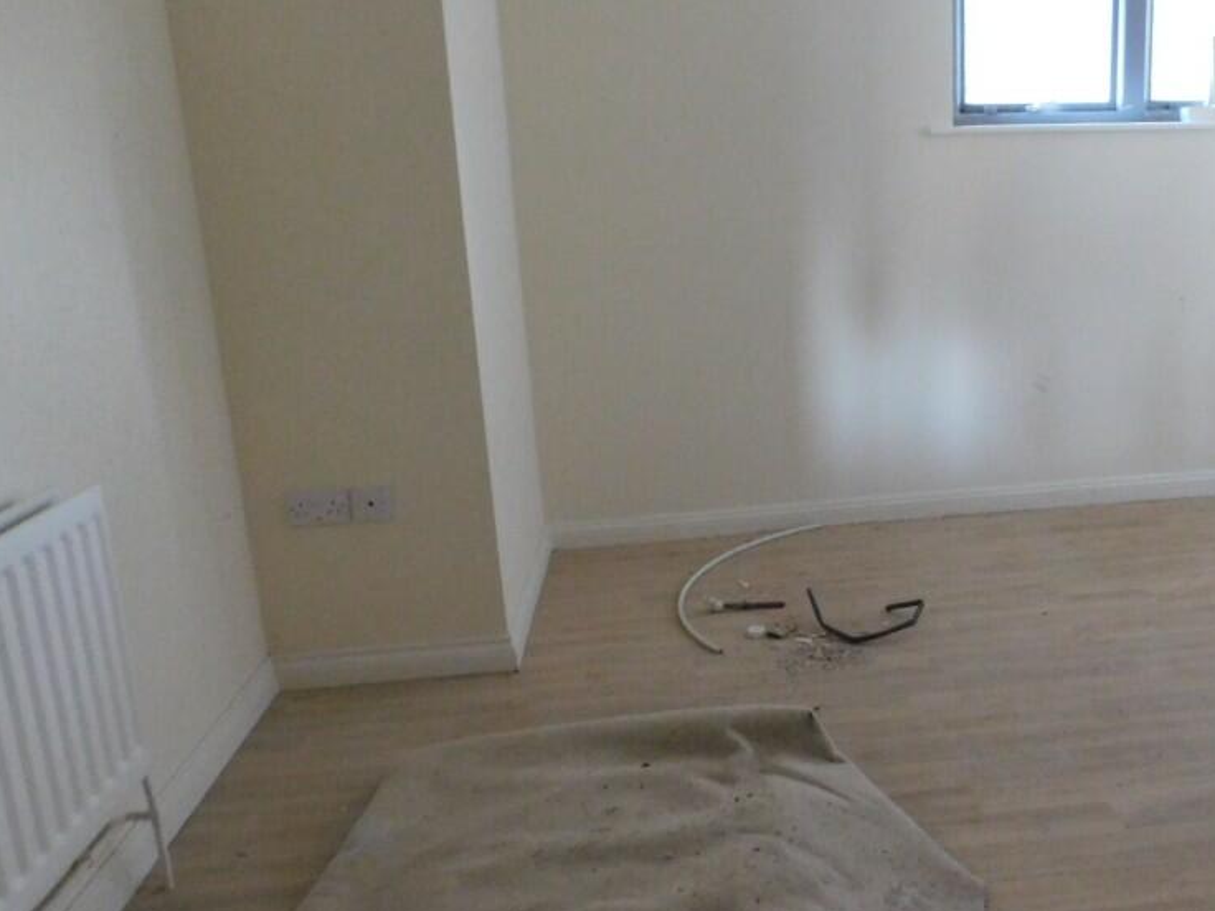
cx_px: 812
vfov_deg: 44.1
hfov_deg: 55.6
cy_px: 419
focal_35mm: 32
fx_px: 1123
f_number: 3
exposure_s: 1/3
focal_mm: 4
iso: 800
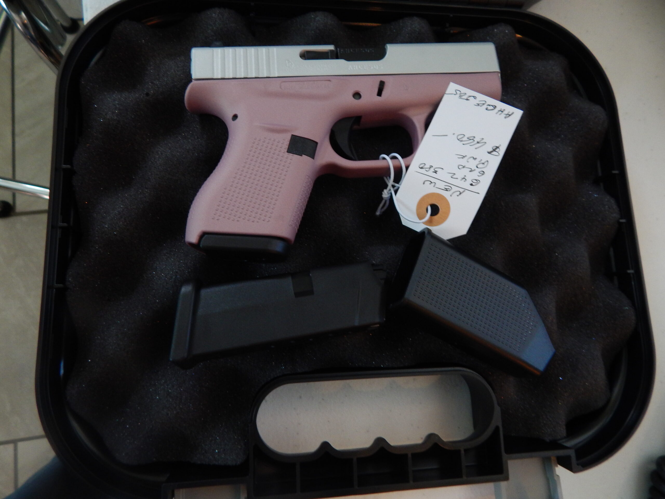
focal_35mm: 22
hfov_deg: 76.4
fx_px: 423
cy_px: 250
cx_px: 332
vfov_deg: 61.1
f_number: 3
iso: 250
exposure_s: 1/30
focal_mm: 4
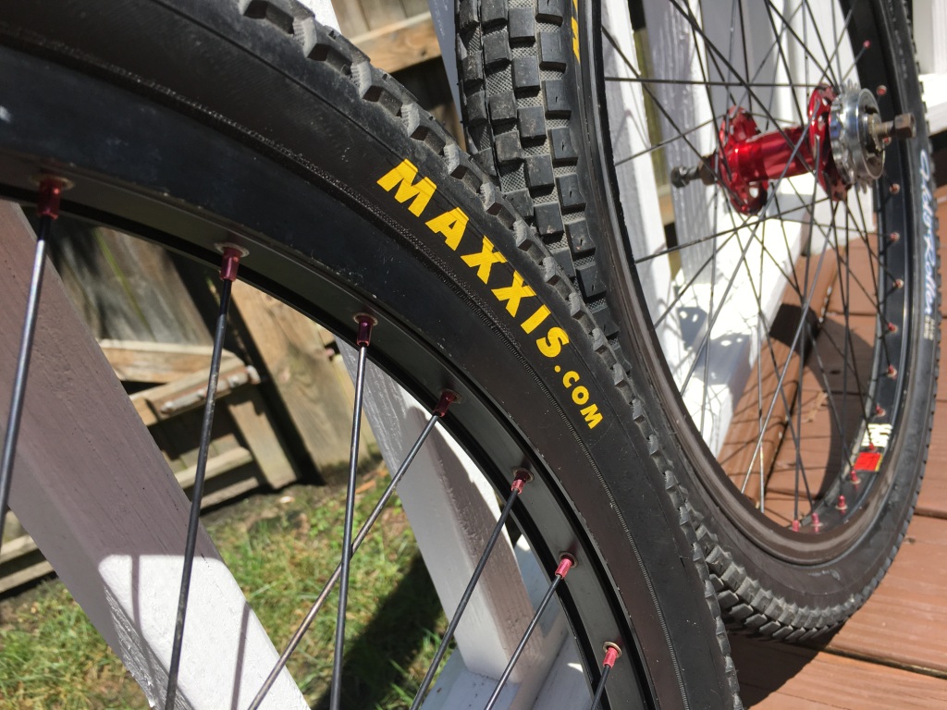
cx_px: 474
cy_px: 355
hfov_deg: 61.7
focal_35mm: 29
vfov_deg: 48.2
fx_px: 793
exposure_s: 1/950
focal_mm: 4.15
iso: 25
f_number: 2.2
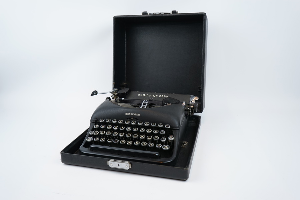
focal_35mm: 31
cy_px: 100
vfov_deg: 42.3
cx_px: 150
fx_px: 258
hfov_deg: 60.3
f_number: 4.5
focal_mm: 31
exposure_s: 1/60
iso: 100
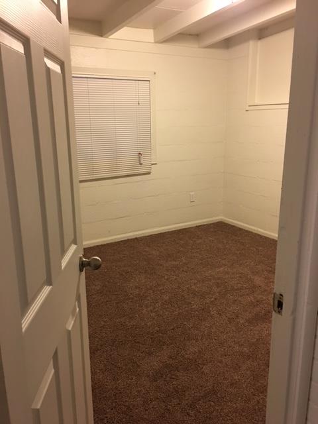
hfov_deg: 48.2
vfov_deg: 61.7
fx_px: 355
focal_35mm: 29
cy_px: 212
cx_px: 159
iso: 64
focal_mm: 4.15
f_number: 2.2
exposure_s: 1/4
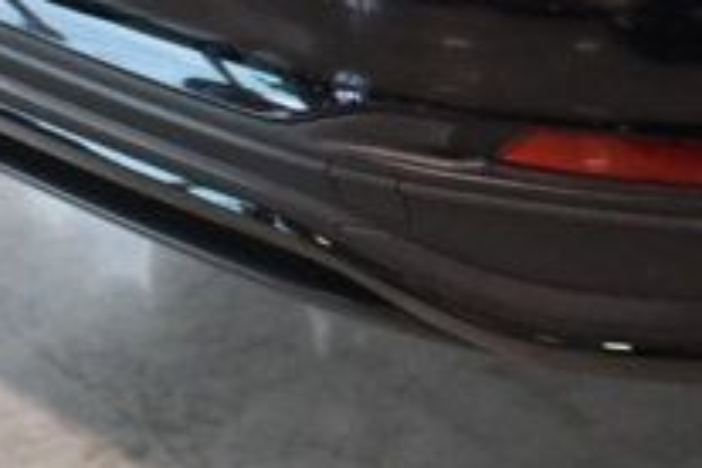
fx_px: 3178
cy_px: -400
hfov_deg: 12.1
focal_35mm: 163
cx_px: 1000
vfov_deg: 8.1
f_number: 8
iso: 2500
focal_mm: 22
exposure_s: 1/250
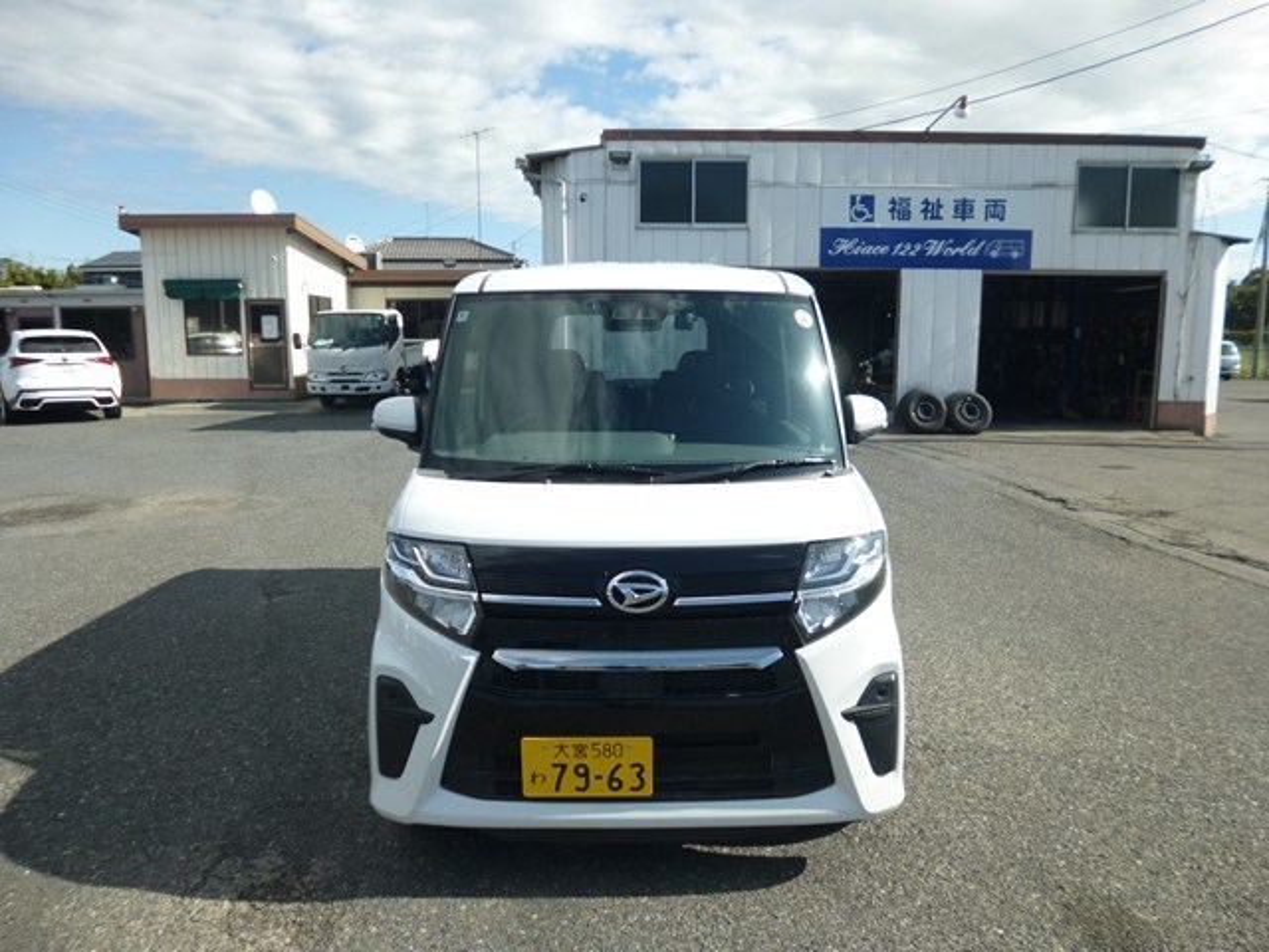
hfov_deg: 71.6
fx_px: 880
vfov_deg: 56.8
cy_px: 476
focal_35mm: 24
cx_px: 634
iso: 100
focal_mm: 4.3
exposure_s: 1/160
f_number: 9
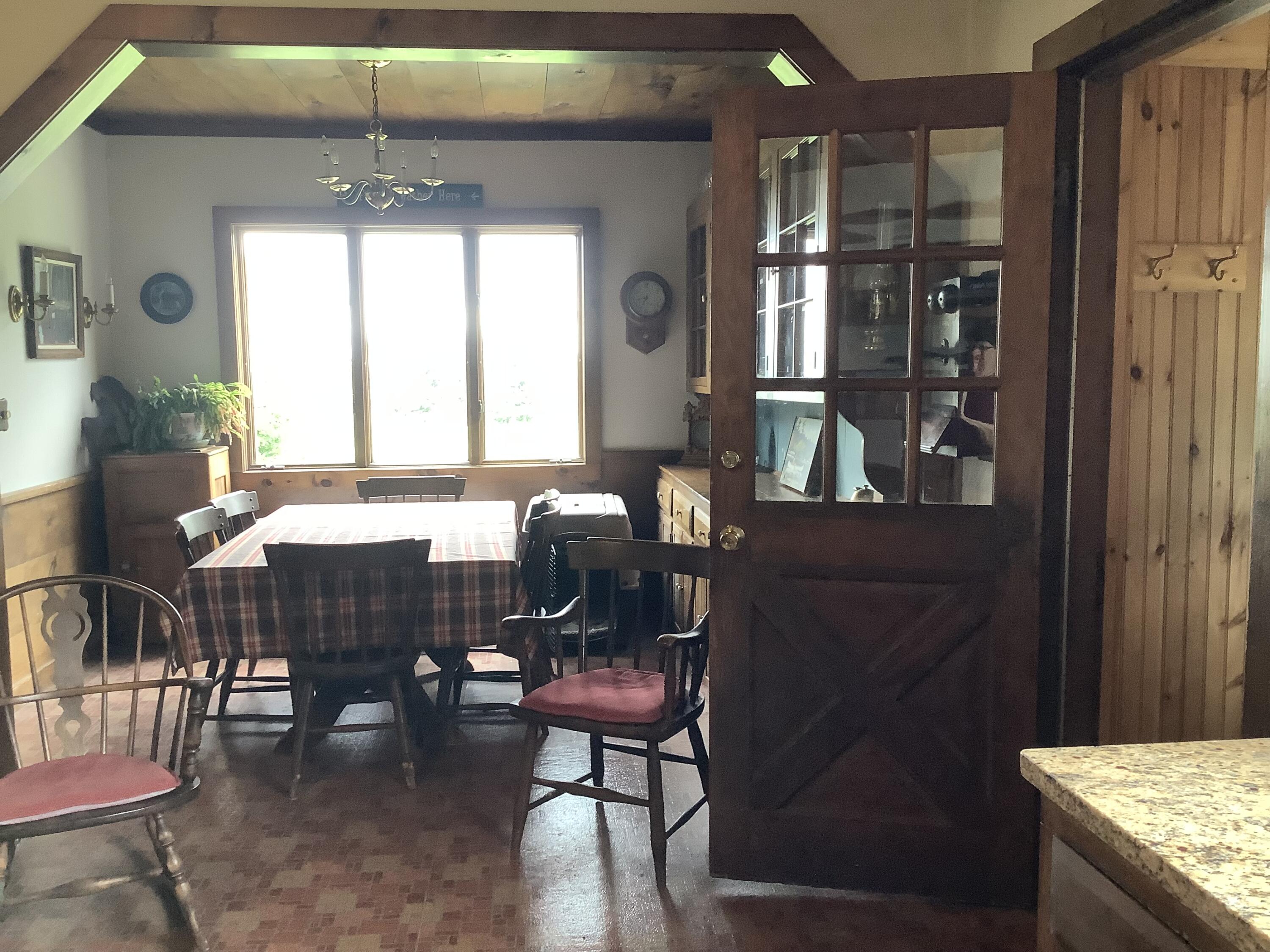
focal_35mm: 31
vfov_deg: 45.4
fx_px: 1137
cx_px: 635
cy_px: 476
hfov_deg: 58.4
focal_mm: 3.3
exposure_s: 1/50
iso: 160
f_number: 2.4
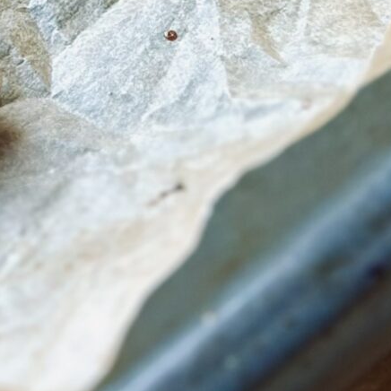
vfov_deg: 6.7
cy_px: -519
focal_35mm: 249
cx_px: -346
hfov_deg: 6.8
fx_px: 3182
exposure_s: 1/100
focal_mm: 6.86
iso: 125
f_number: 1.78
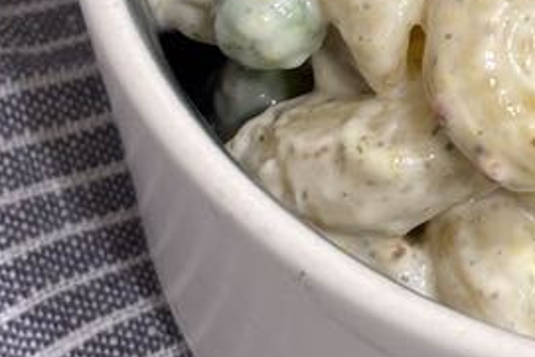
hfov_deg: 9.8
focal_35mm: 204
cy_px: -282
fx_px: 3033
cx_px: 738
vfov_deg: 6.6
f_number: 1.6
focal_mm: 5.96
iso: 80
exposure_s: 1/50
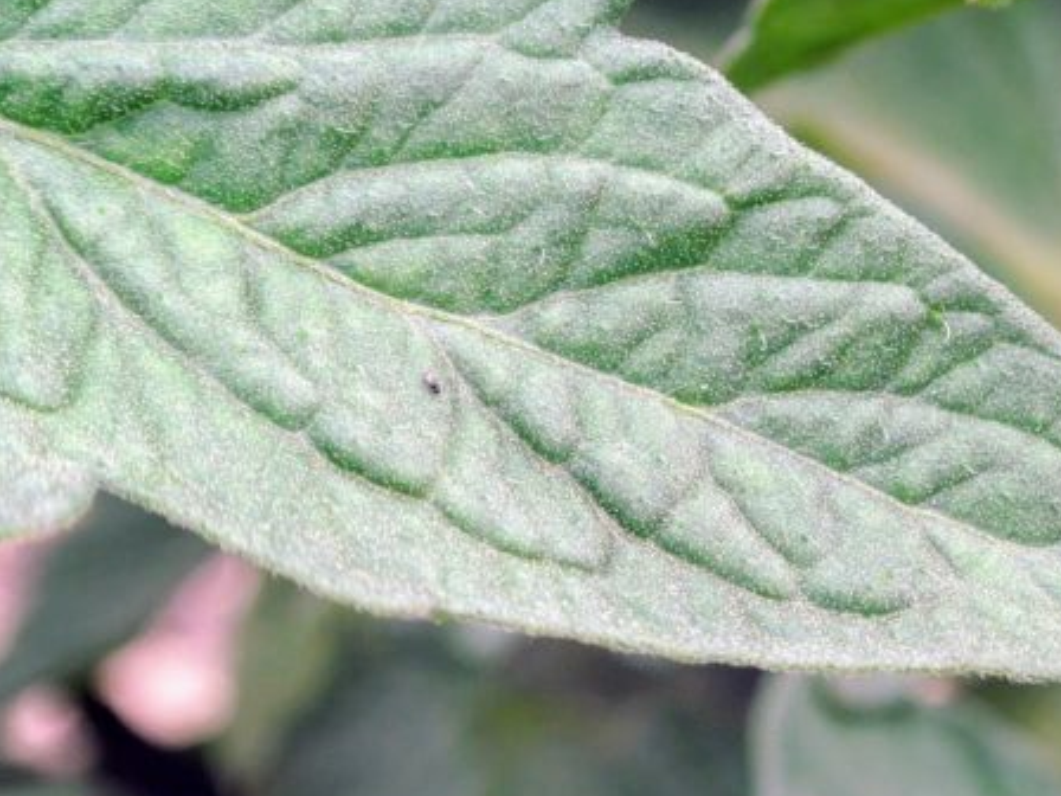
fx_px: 3985
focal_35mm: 130
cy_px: 535
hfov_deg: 15.0
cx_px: 978
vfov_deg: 11.4
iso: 160
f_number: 5.6
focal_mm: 21.9
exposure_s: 1/125
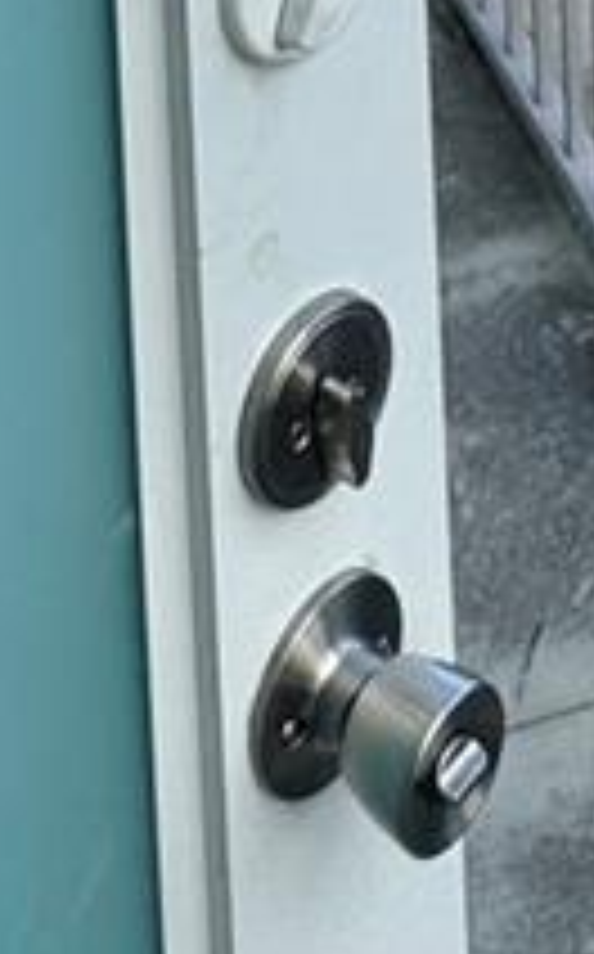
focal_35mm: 84
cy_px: -1084
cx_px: 756
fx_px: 2182
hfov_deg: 14.9
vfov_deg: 16.6
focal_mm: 2.22
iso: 40
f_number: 2.2
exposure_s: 1/693
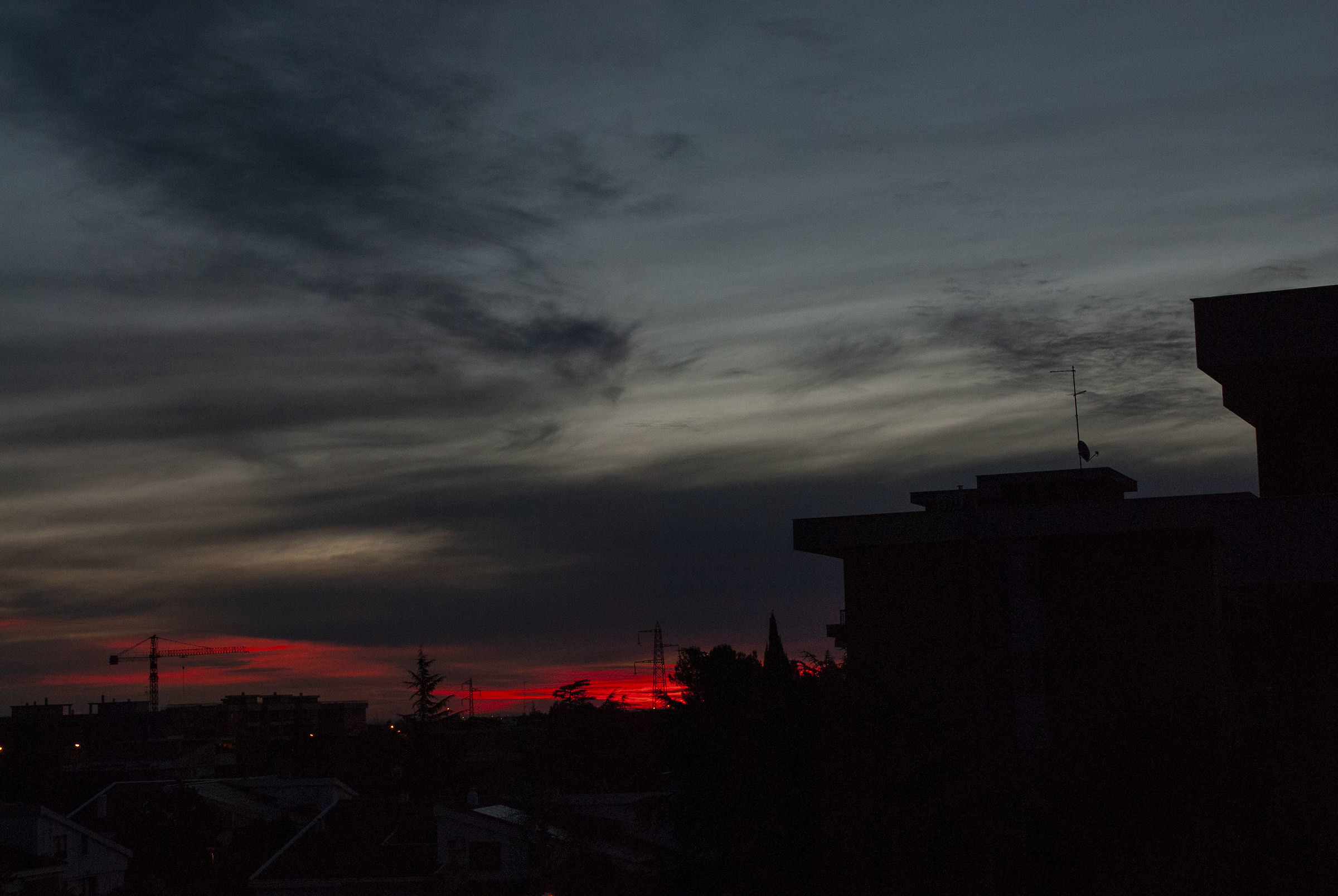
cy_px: 448
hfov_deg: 33.4
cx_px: 669
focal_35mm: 60
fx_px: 2233
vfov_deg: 22.7
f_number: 7.1
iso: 400
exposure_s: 1/80
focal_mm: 40
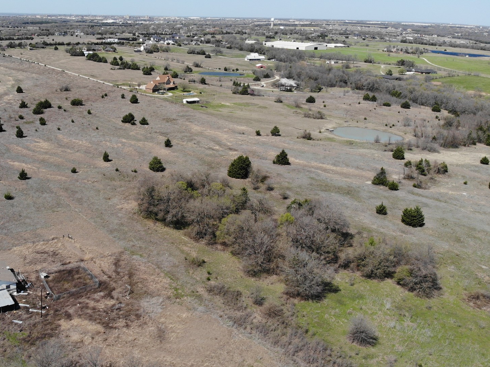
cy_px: 208
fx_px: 481
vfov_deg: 41.7
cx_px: 150
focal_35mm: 34
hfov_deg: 52.6
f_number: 2.8
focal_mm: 4.5
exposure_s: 1/1135
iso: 100
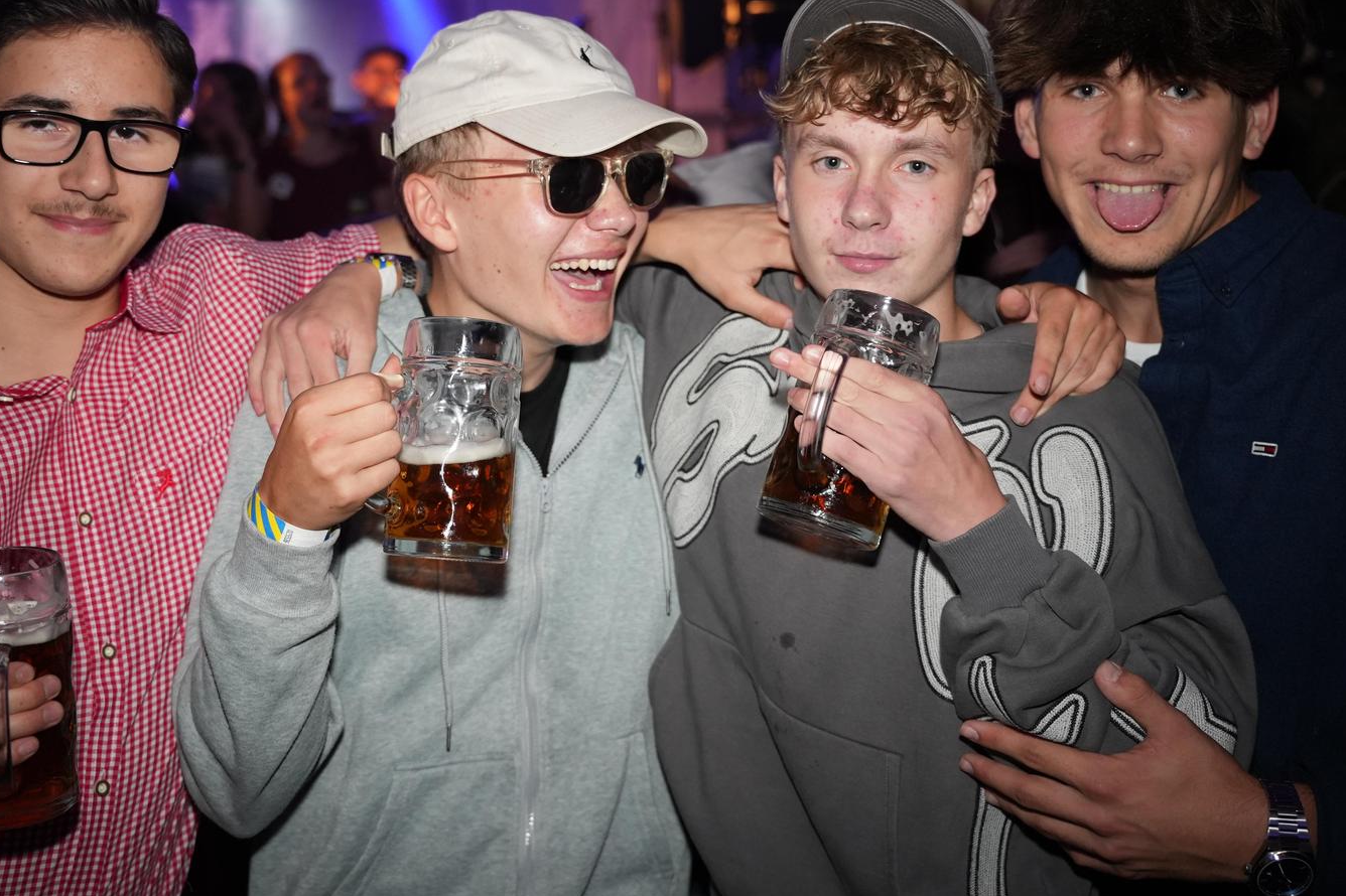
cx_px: 569
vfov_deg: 28.5
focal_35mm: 47
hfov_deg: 41.9
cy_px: 288
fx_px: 1752
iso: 1600
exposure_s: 1/160
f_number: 2.8
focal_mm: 32.6
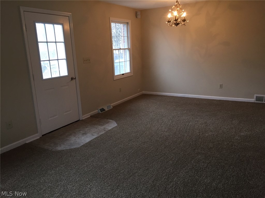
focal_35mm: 29
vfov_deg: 48.2
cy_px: 99
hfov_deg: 61.7
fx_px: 222
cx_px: 132
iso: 50
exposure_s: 1/30
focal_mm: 4.15
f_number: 2.2
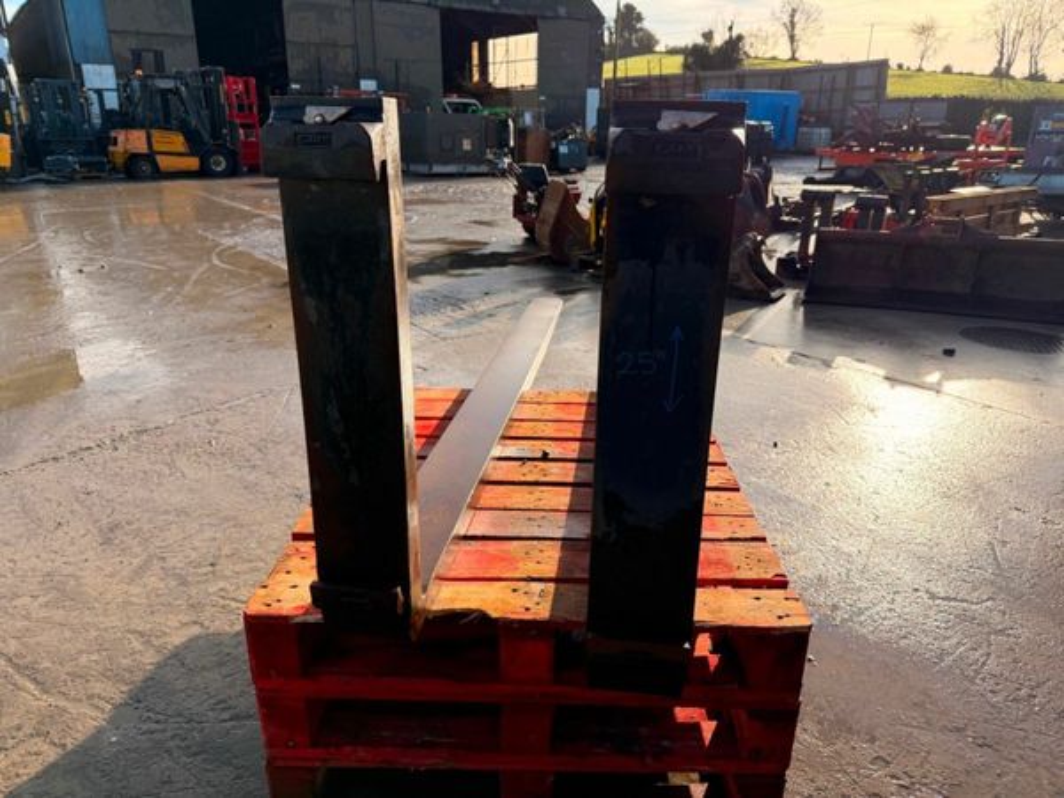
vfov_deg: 56.8
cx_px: 532
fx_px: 738
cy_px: 399
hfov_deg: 71.6
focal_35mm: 24
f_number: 1.78
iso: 100
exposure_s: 1/2611
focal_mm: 6.76
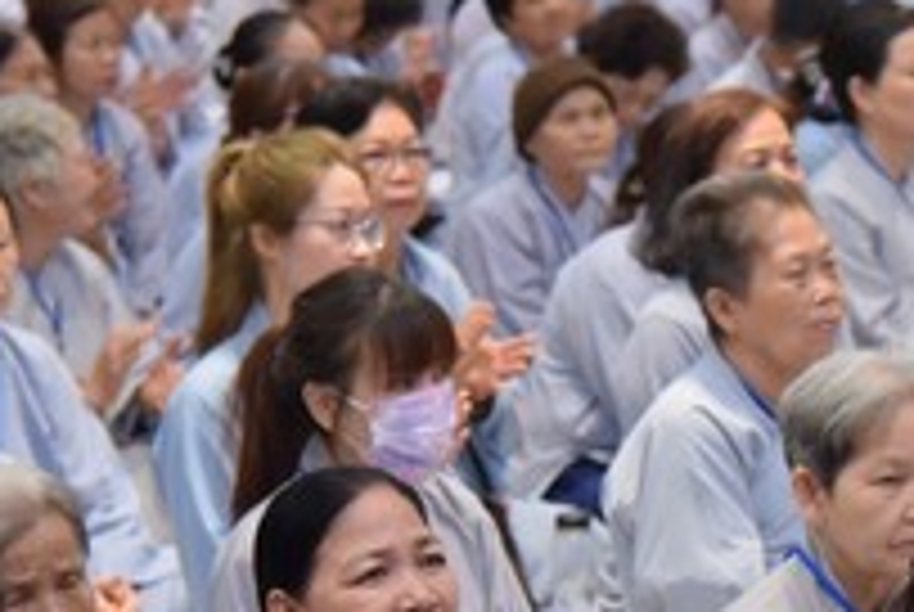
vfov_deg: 6.6
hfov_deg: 9.8
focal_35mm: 208
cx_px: 837
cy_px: 580
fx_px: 5288
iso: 1250
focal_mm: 65
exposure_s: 1/160
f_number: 4.5
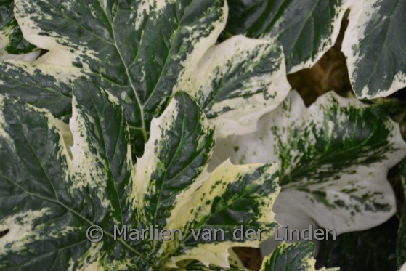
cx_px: 213
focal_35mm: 165
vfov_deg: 8.3
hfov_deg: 12.4
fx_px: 1861
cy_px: 35
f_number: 5
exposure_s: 1/30
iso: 1400
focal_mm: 60
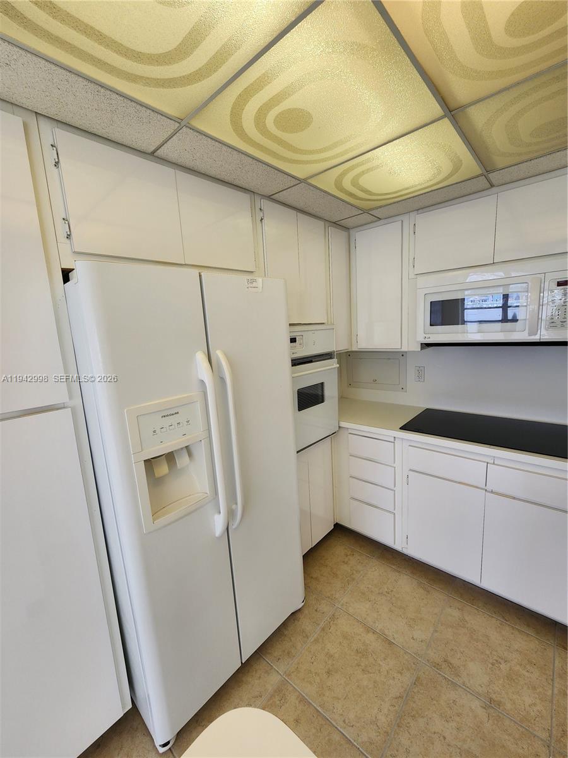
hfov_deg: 89.9
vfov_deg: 106.2
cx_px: 284
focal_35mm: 13
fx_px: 284
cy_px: 379
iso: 100
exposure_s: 1/120
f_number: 2.2
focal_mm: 2.2
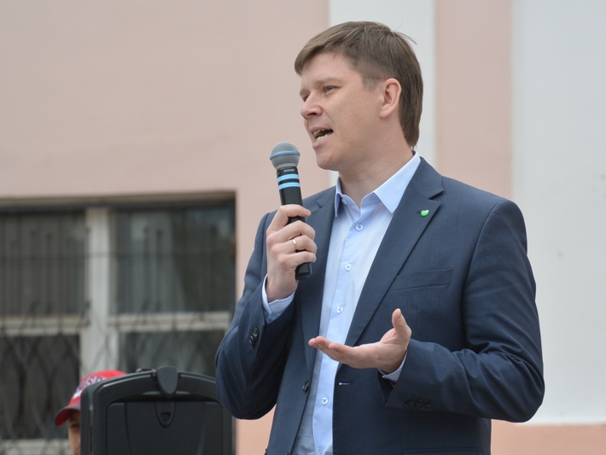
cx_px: 335
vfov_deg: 5.0
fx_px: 5166
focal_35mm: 295
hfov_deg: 6.7
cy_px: 227
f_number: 5.3
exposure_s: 1/500
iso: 180
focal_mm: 100.9
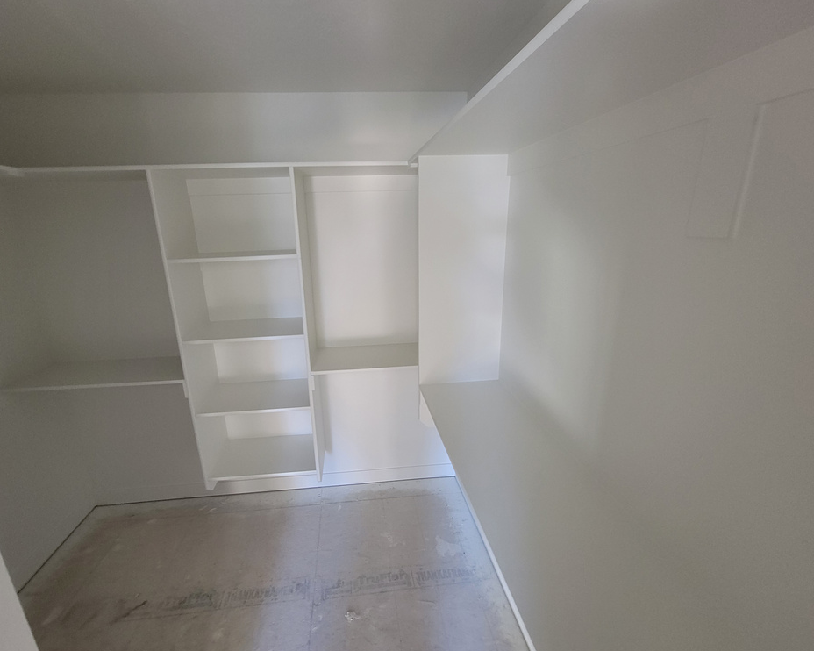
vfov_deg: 88.0
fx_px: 337
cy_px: 319
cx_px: 379
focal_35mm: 14
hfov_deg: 100.6
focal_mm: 2.2
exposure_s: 1/30
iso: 500
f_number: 2.2
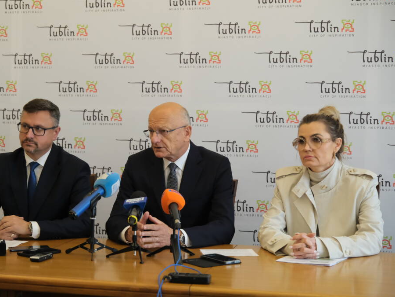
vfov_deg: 21.0
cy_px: 149
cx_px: 174
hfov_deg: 27.8
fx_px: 799
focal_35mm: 70
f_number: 2.8
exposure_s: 1/640
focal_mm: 42.4
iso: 3200
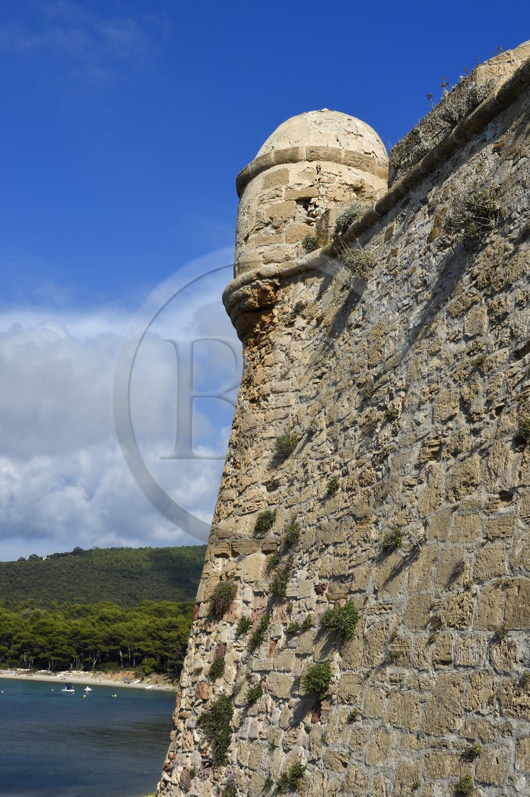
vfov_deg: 41.1
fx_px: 1061
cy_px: 398
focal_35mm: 48
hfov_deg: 28.0
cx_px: 265
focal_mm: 48
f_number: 16
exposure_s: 1/200
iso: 200
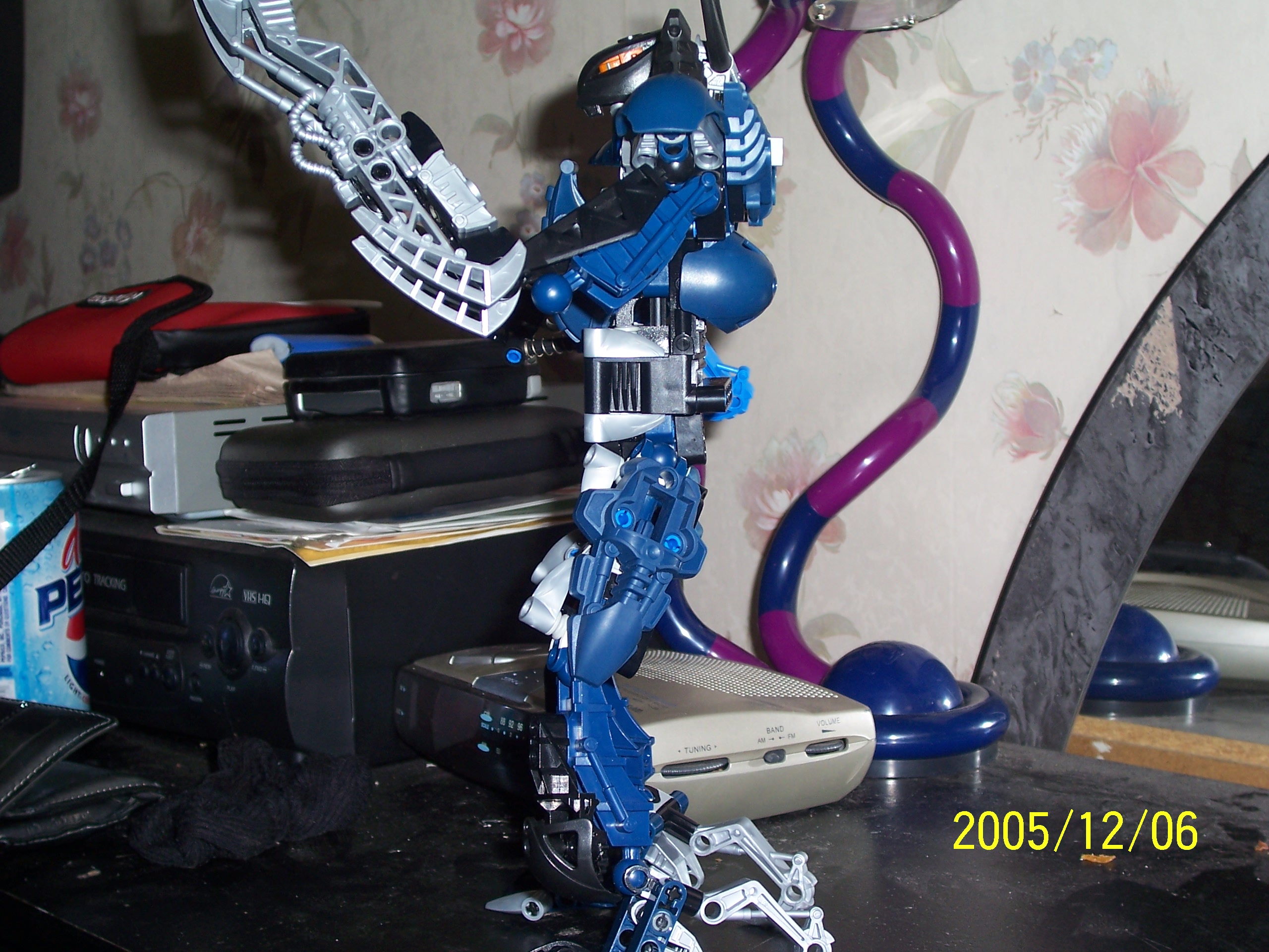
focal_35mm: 53
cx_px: 634
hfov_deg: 36.2
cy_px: 476
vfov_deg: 27.5
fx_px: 1943
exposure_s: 1/60
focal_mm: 8.6
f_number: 3.4
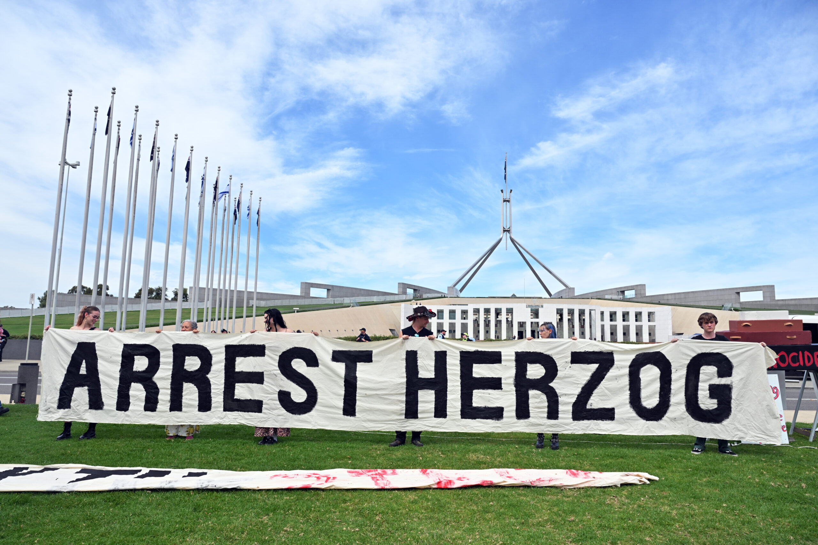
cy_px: 272
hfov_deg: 67.4
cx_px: 409
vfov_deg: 47.9
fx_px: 613
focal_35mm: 27
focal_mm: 27
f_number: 9
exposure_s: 1/320
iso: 200
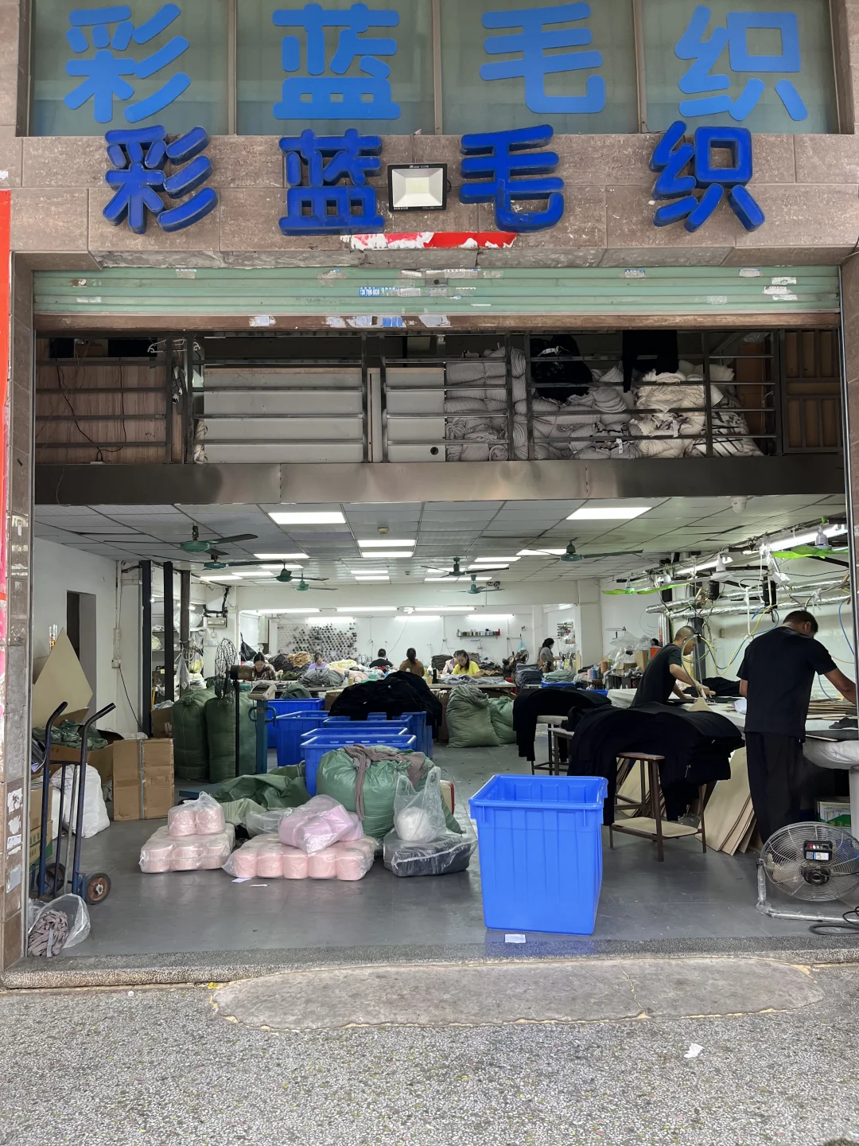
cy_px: 573
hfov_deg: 53.1
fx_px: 860
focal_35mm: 26
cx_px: 430
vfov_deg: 67.3
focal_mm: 5.1
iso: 64
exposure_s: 1/122
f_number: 1.6
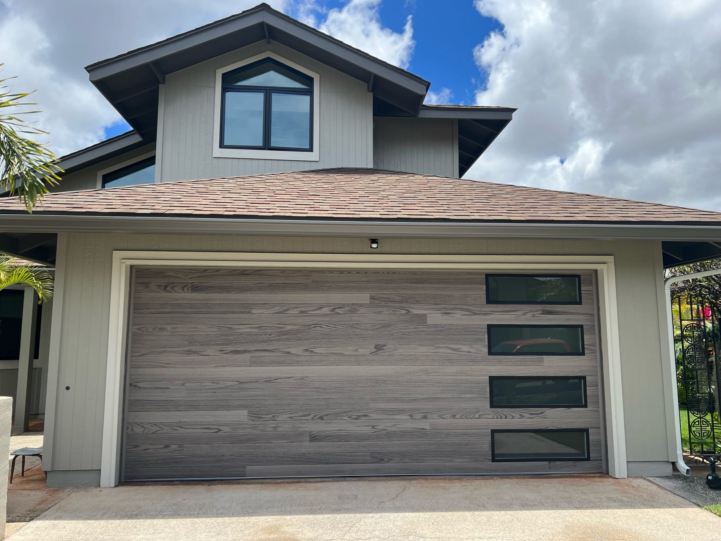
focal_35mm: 26
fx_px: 542
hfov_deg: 67.3
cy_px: 270
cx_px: 360
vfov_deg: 53.1
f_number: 1.5
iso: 50
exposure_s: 1/3077
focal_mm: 5.7
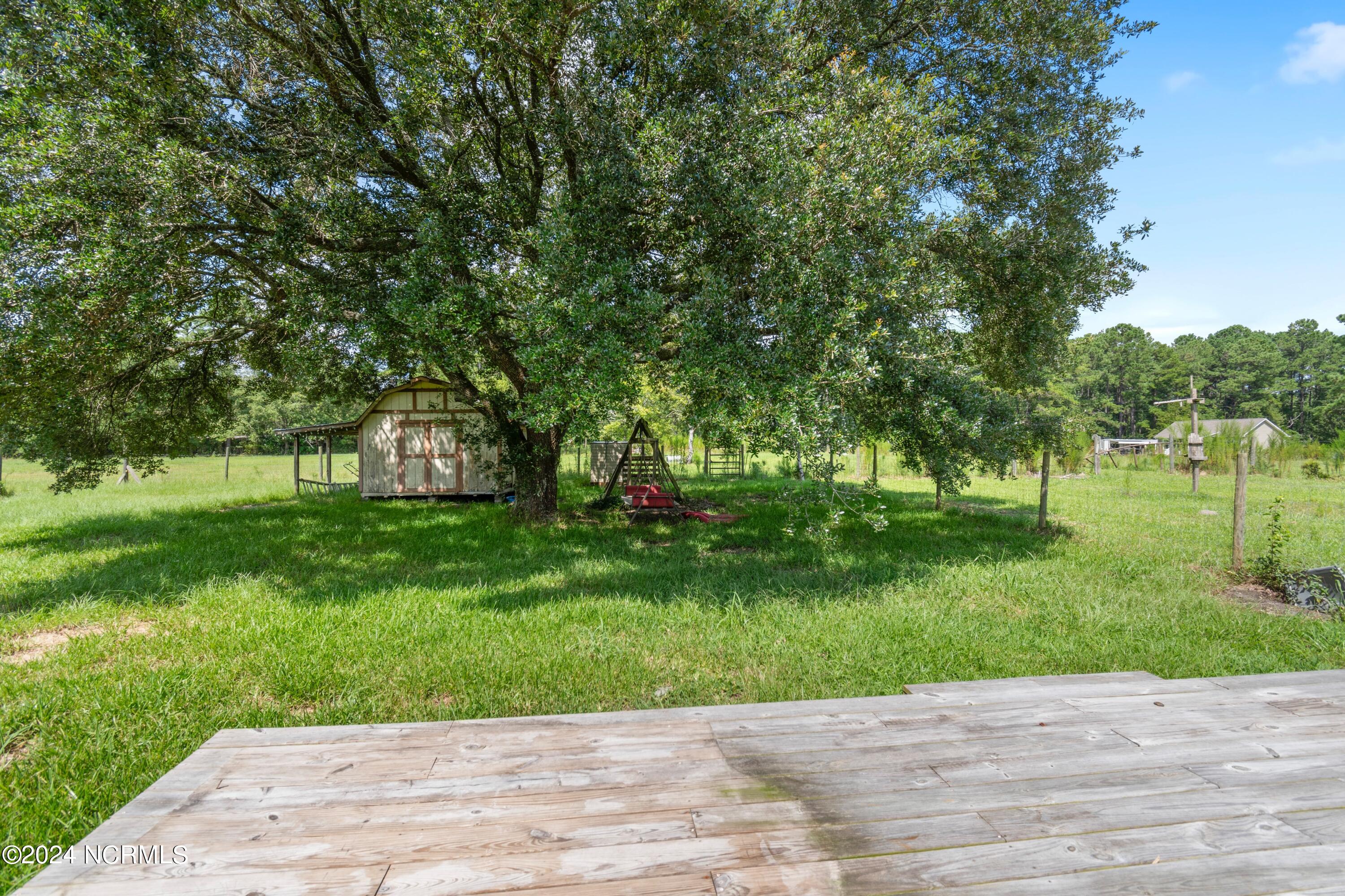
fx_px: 560
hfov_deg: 100.4
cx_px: 672
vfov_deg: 77.3
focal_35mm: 15
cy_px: 448
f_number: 7.1
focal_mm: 10
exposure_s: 1/200
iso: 100
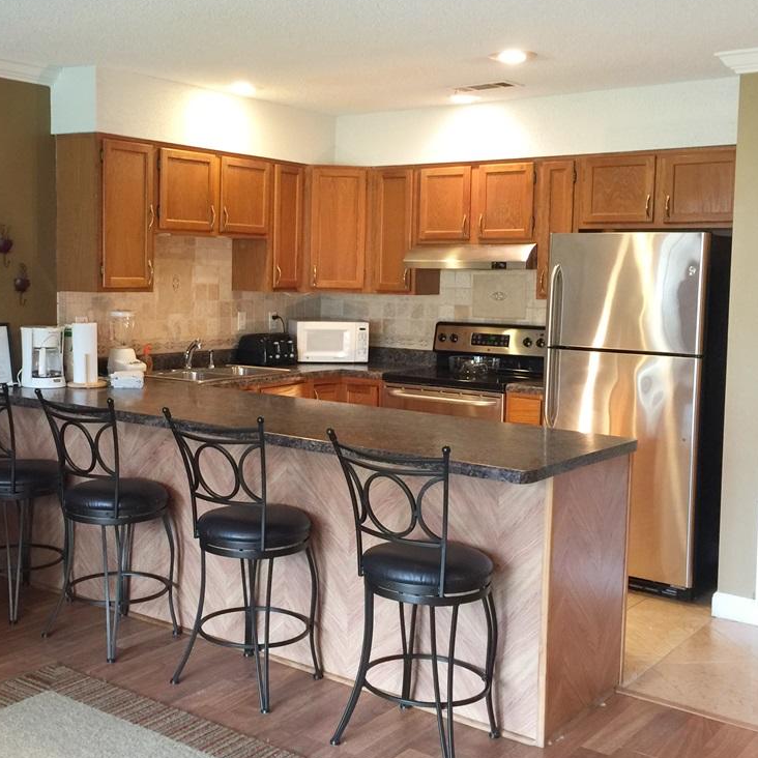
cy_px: 351
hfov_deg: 39.8
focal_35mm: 42
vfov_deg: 40.0
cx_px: 297
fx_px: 1041
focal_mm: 4.15
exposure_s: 1/15
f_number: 2.2
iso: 80
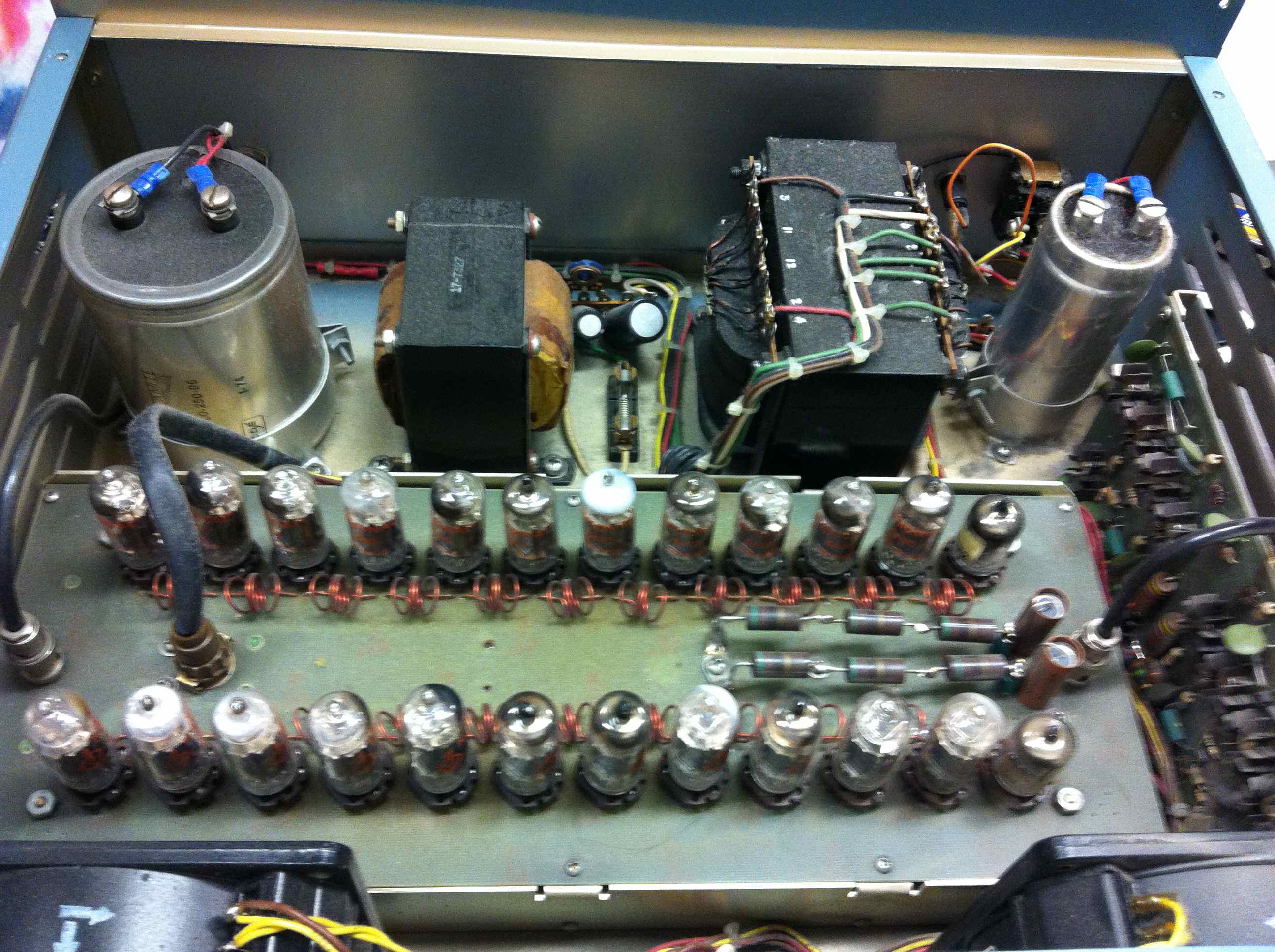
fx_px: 1287
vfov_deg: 40.6
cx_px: 638
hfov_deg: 52.7
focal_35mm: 35
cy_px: 476
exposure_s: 1/15
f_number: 2.8
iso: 250
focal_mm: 3.85
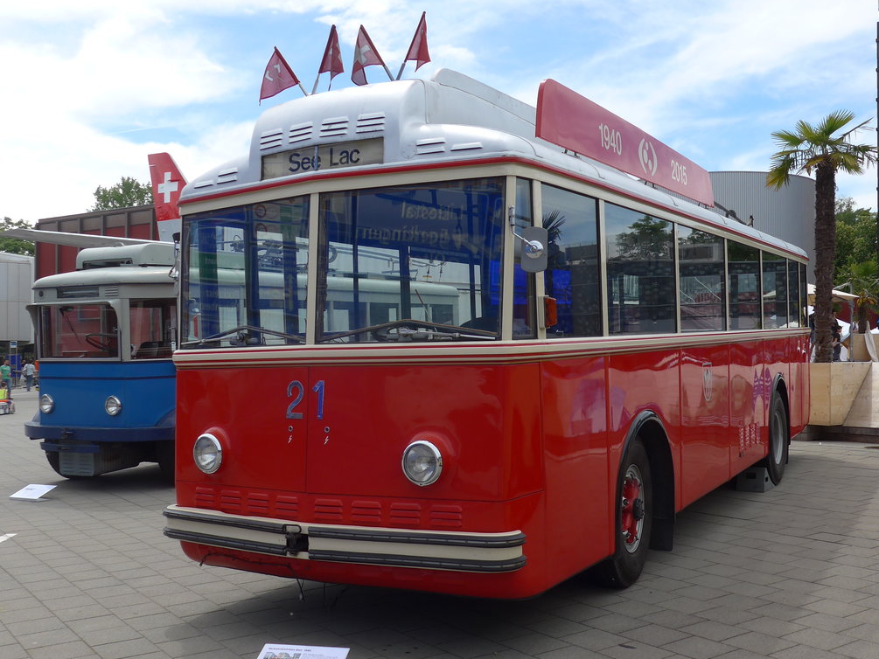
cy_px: 360
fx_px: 940
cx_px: 441
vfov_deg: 38.6
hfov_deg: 50.1
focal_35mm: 37
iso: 80
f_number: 2.8
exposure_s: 1/1300
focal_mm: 6.5
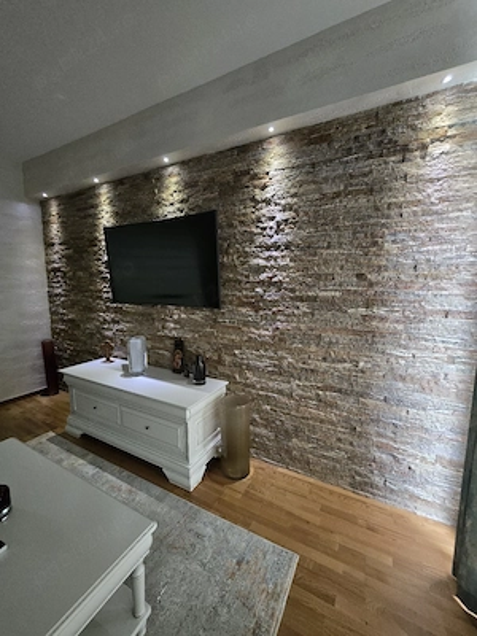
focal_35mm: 13
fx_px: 239
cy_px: 318
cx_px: 238
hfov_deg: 89.9
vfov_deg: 106.2
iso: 1250
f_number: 2.2
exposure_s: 1/33.4
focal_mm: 2.2
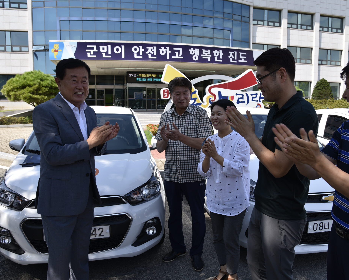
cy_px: 139
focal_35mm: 28
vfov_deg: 51.5
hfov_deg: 62.2
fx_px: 289
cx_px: 179
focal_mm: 24
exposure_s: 1/250
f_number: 6.3
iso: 100
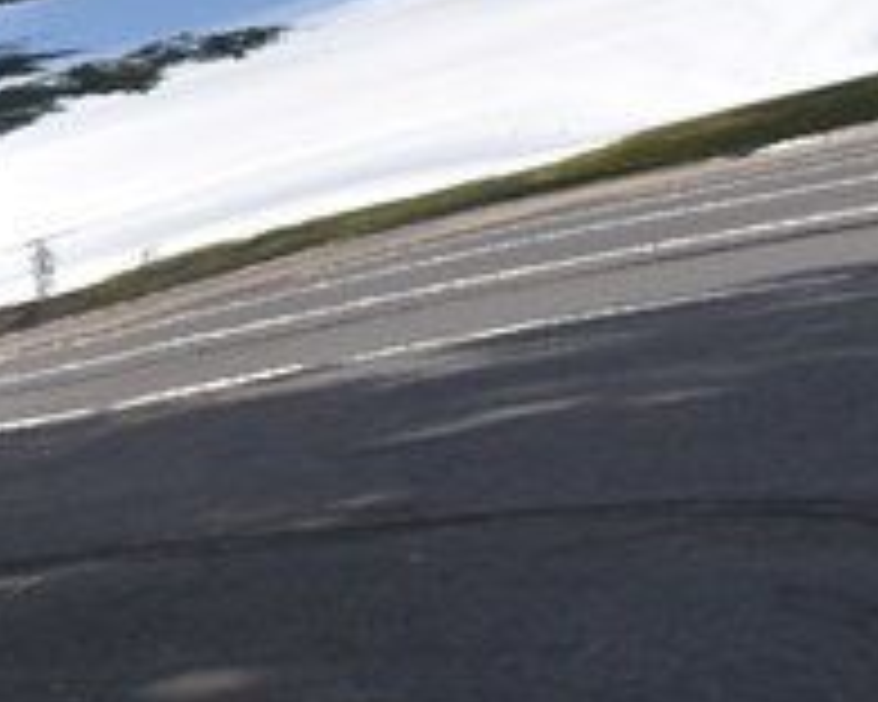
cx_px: -1031
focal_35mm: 133
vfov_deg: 11.5
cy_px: -20
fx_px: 3456
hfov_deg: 12.3
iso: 400
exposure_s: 1/250
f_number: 3.5
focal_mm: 18
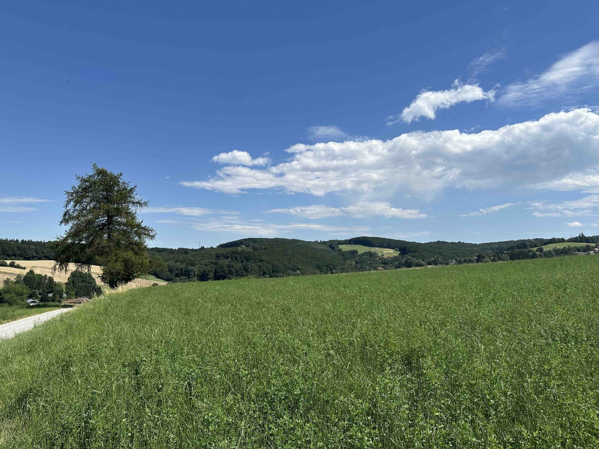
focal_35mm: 24
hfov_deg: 71.6
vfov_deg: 56.8
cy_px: 224
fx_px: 415
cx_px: 300
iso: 80
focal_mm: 6.86
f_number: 1.78
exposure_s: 1/6623
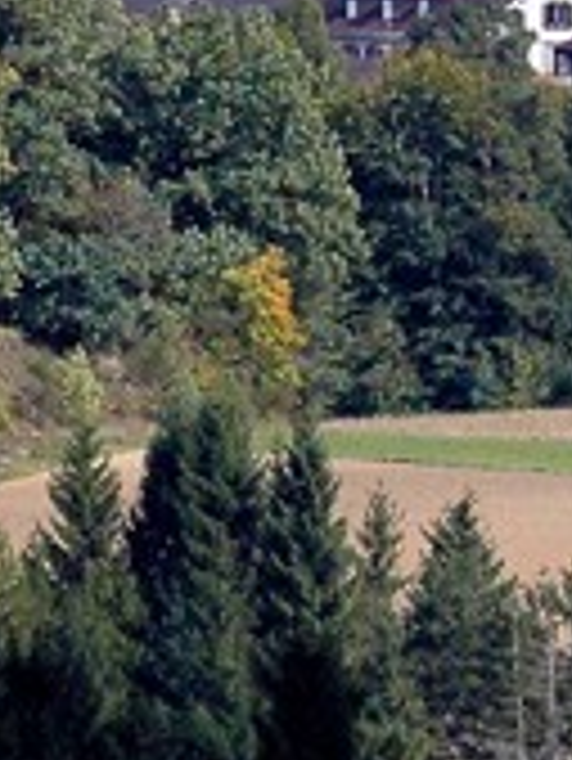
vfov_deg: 1.7
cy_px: 70
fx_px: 25985
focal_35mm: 1181
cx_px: 1563
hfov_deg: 1.3
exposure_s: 1/1000
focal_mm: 135
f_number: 8
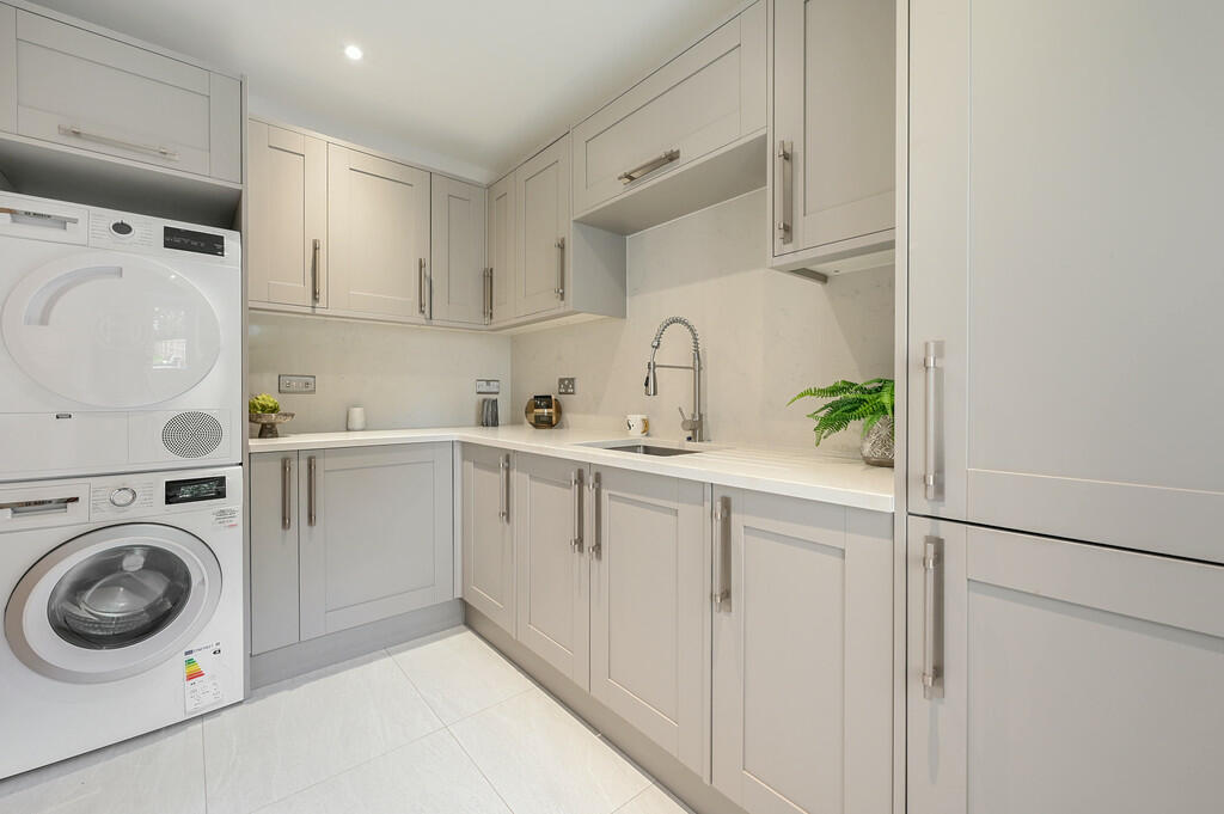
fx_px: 476
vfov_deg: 81.1
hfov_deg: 104.3
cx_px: 612
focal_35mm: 14
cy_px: 407
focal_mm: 14
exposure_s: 1/5
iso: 400
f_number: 7.1
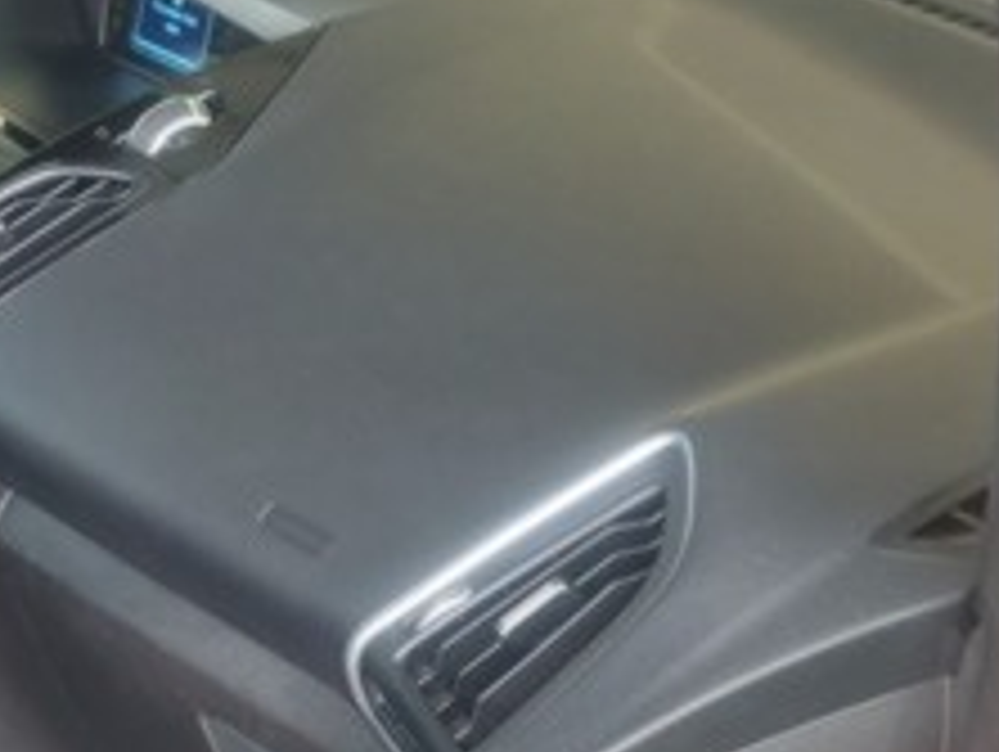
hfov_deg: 18.5
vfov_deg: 16.0
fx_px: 2600
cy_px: 820
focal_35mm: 90
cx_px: -626
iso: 250
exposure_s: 1/50
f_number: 1.8
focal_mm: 5.23
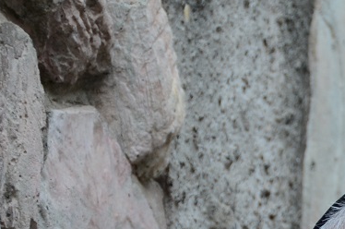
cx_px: 473
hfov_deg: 4.9
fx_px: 3970
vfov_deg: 3.3
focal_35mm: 415
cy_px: 438
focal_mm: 70
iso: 250
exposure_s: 1/250
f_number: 5
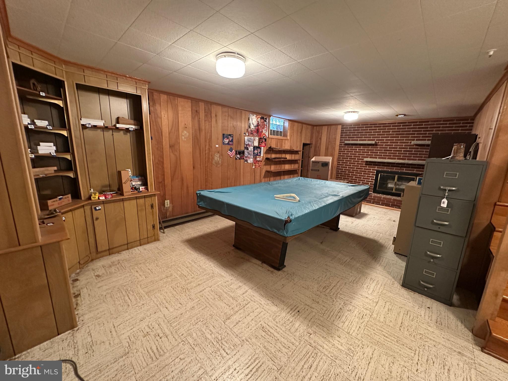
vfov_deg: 85.7
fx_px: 205
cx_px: 254
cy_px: 190
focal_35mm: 14
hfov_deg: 102.1
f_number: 2.2
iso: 800
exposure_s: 1/60
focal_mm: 2.22
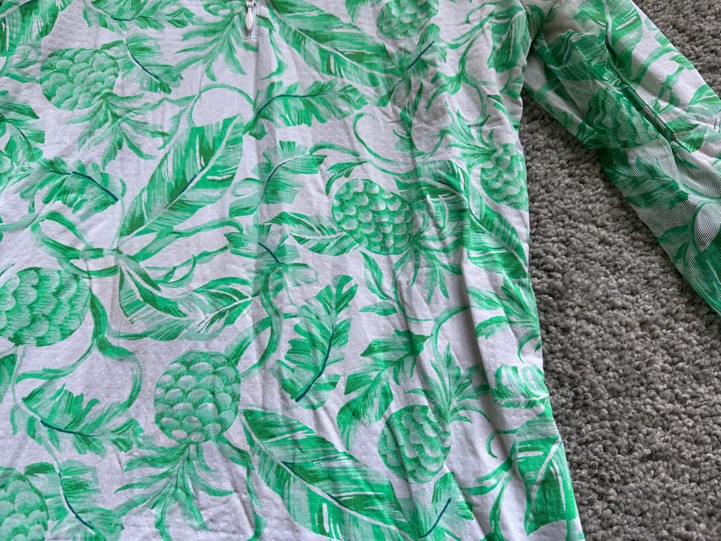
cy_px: 270
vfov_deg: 56.8
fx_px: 500
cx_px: 360
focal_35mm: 24
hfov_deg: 71.6
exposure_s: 1/121
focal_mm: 6.86
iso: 160
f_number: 1.78
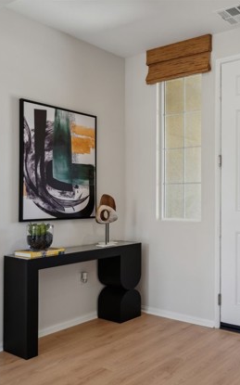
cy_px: 197
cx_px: 223
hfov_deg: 35.6
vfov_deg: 58.2
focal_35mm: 33
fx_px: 346
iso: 200
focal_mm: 21
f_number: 7.1
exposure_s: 1/30
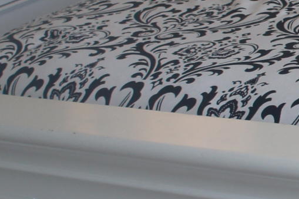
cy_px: 56
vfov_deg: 8.6
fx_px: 1320
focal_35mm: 159
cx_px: 566
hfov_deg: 11.8
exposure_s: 1/60
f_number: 5
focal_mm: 18
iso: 200
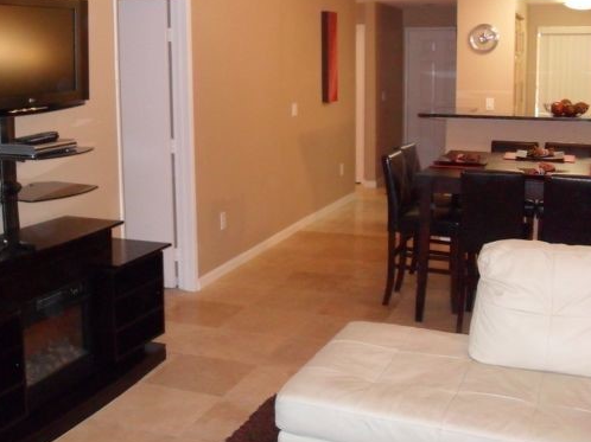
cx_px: 240
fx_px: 768
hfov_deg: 41.9
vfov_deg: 32.1
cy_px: 184
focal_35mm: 45
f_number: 3
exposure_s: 1/45
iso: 400
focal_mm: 6.3
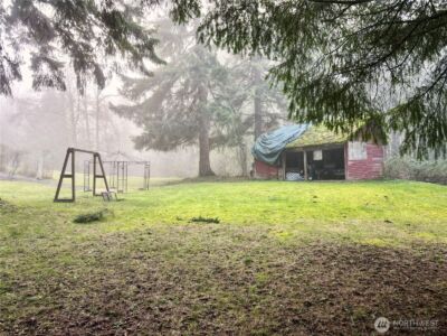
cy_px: 168
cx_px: 224
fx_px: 310
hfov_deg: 71.6
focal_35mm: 24
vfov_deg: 56.8
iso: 100
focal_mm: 4.5
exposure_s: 1/15
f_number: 2.8
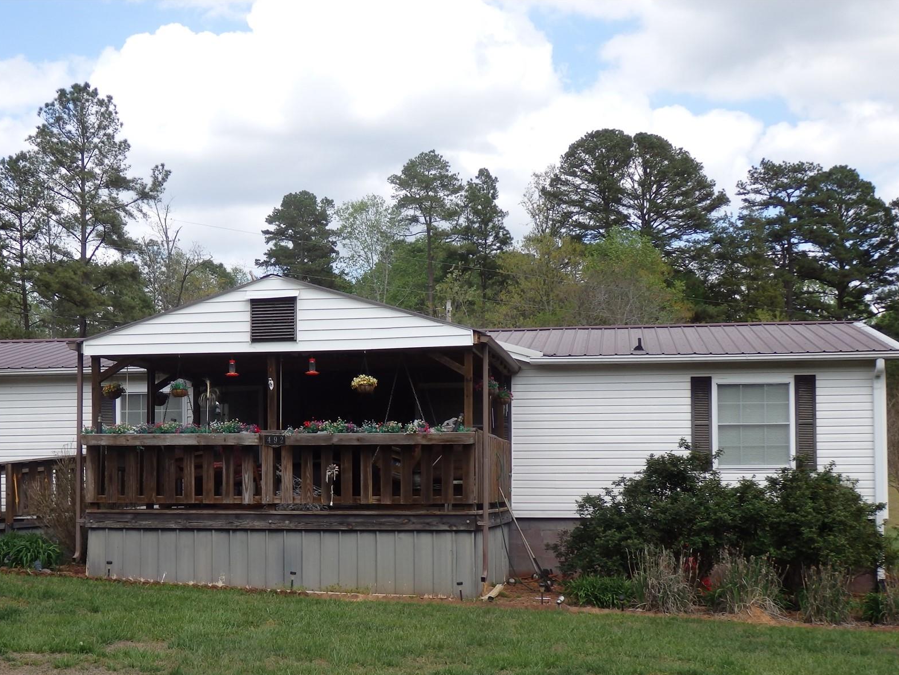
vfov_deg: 27.9
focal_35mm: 52
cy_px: 437
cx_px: 339
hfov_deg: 36.6
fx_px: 1351
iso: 100
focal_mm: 7.3
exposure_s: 1/500
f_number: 3.7
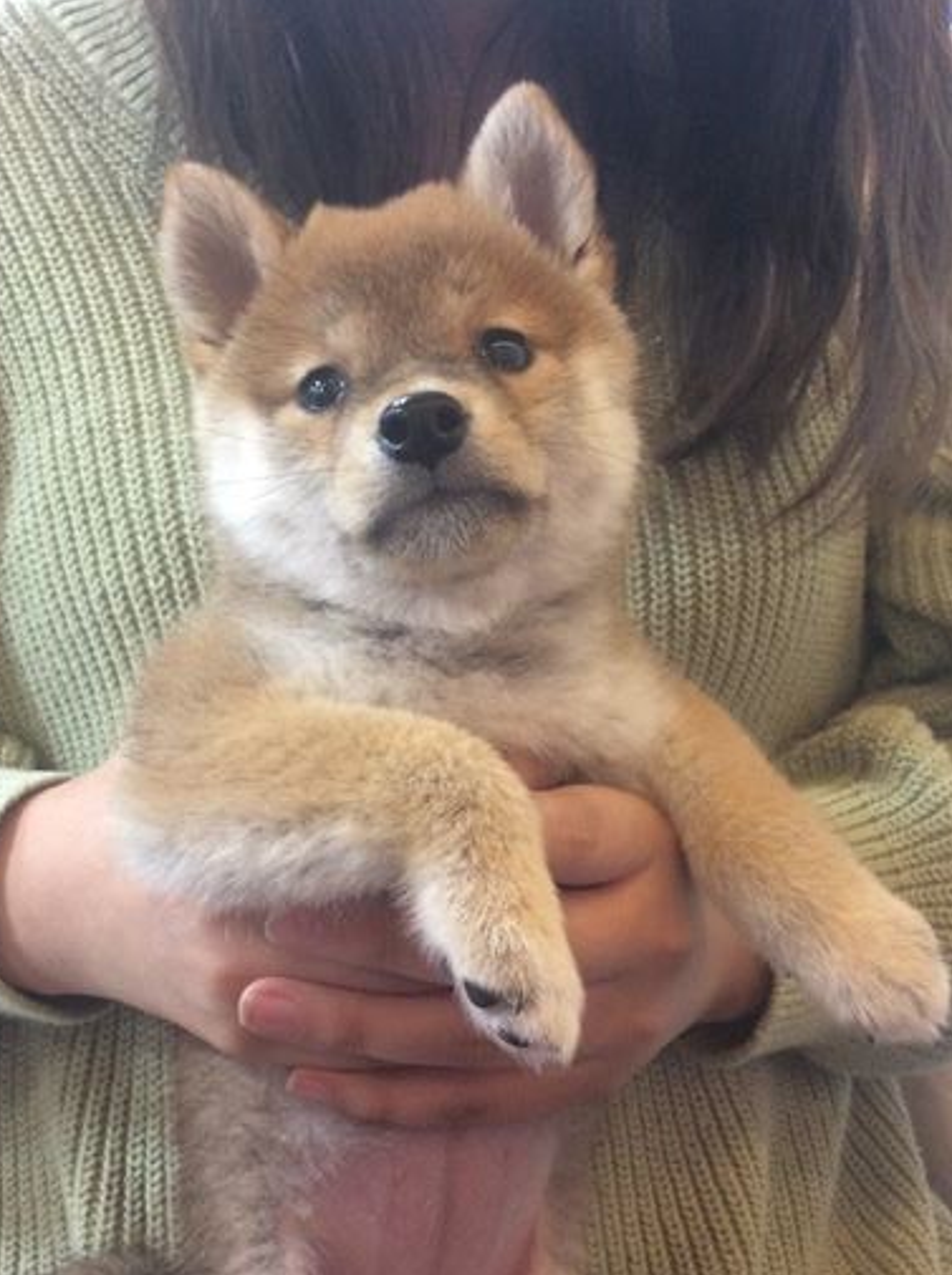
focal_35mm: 38
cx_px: 487
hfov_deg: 37.6
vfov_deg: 49.0
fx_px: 1398
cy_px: 588
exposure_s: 1/24
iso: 125
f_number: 2.4
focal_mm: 3.3
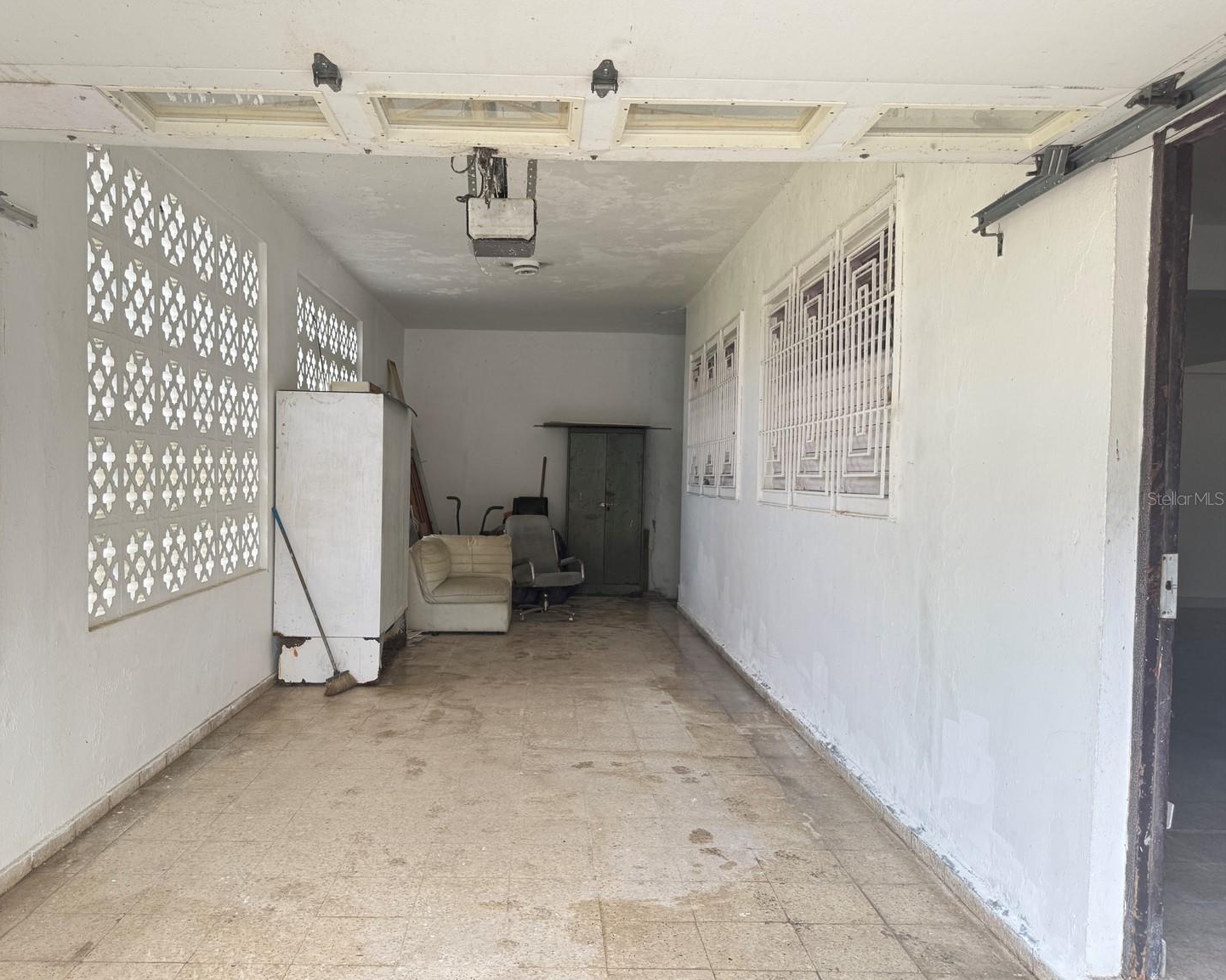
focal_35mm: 26
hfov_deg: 65.9
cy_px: 498
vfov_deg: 54.9
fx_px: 943
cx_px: 548
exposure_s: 1/162
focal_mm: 6.76
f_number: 1.78
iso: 80
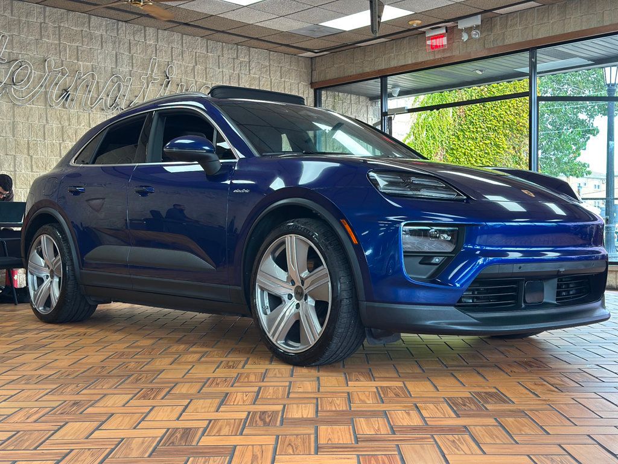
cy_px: 232
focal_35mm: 48
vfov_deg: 30.3
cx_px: 309
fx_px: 857
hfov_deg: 39.7
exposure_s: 1/120
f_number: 1.78
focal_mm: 6.86
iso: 125
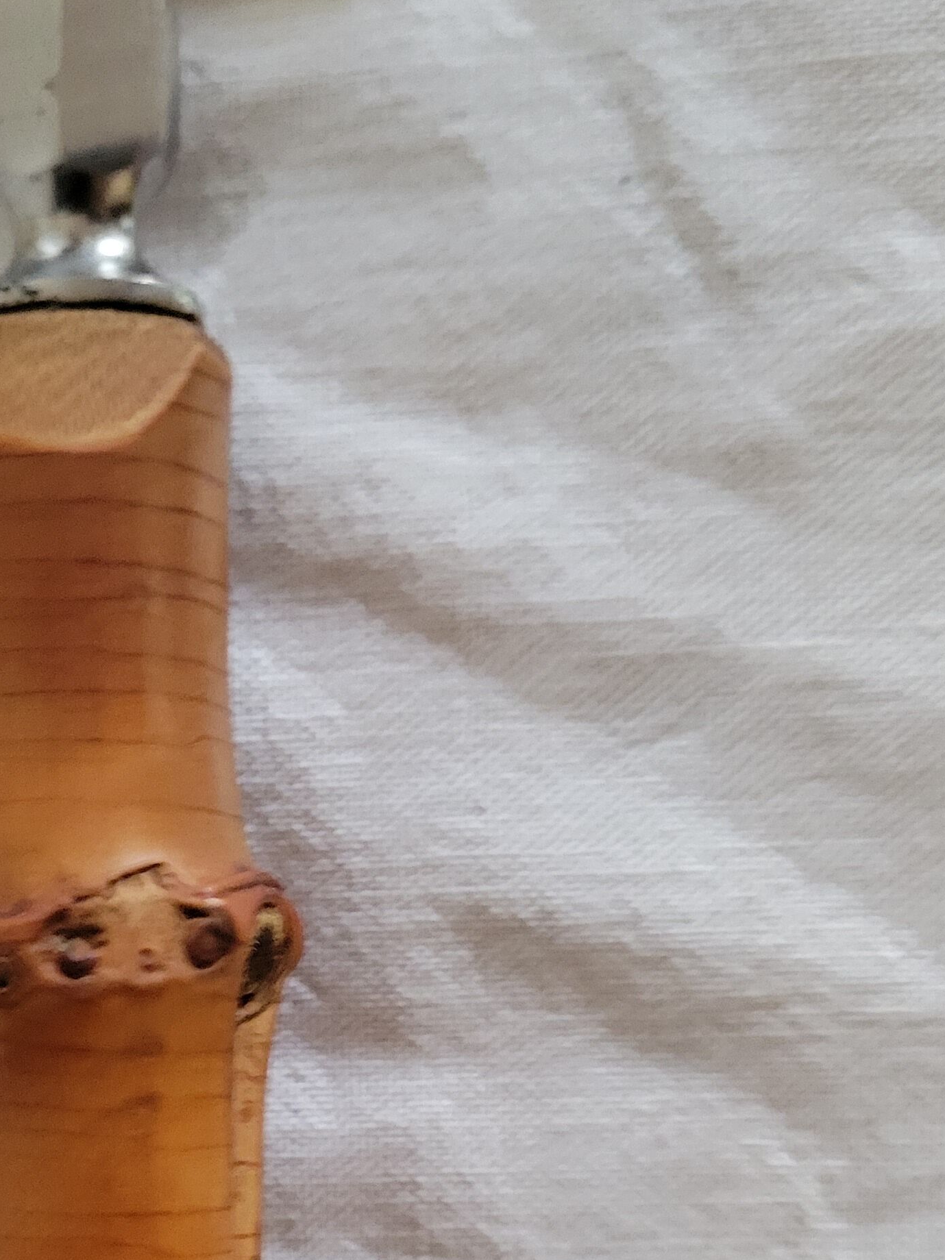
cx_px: 201
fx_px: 2075
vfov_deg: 32.8
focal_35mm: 57
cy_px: 1014
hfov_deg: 25.3
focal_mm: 5.4
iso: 640
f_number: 1.8
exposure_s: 1/33
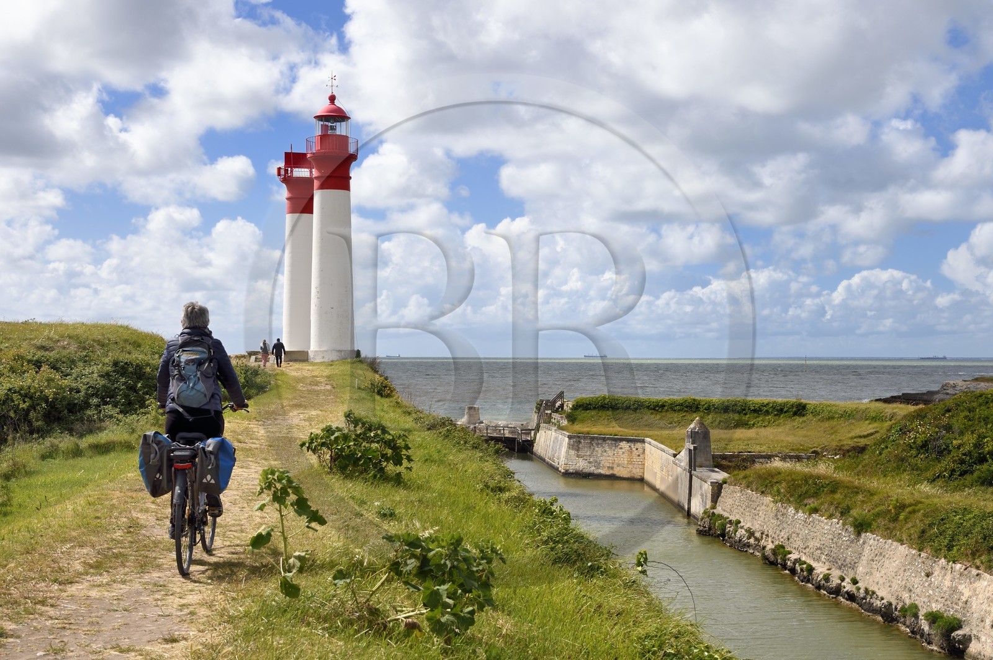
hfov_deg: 39.6
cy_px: 330
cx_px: 496
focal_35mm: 50
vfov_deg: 26.9
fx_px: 1378
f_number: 11
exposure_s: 1/500
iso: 200
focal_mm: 50
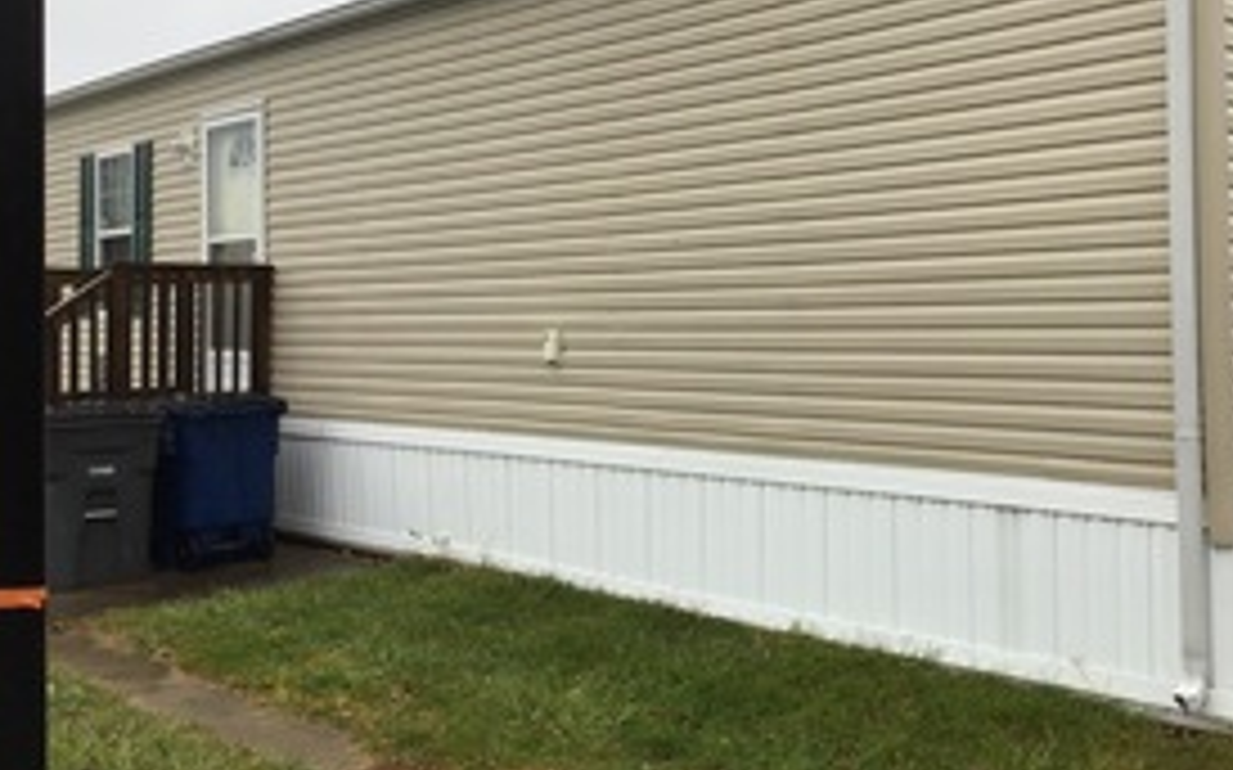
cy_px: 290
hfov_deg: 46.9
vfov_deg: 30.4
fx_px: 1411
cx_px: 747
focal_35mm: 42
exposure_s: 1/170
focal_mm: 3.3
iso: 25
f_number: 2.4
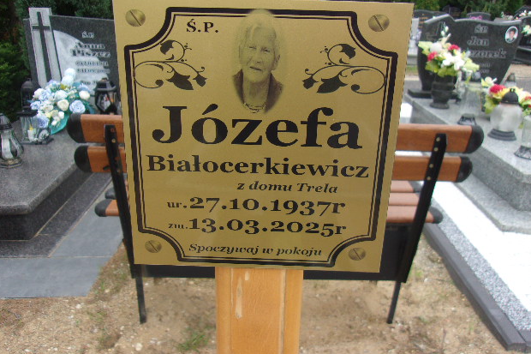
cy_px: 157
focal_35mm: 29
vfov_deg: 44.9
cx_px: 268
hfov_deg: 63.7
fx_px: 428
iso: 80
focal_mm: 4.9
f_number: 3
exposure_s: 1/170
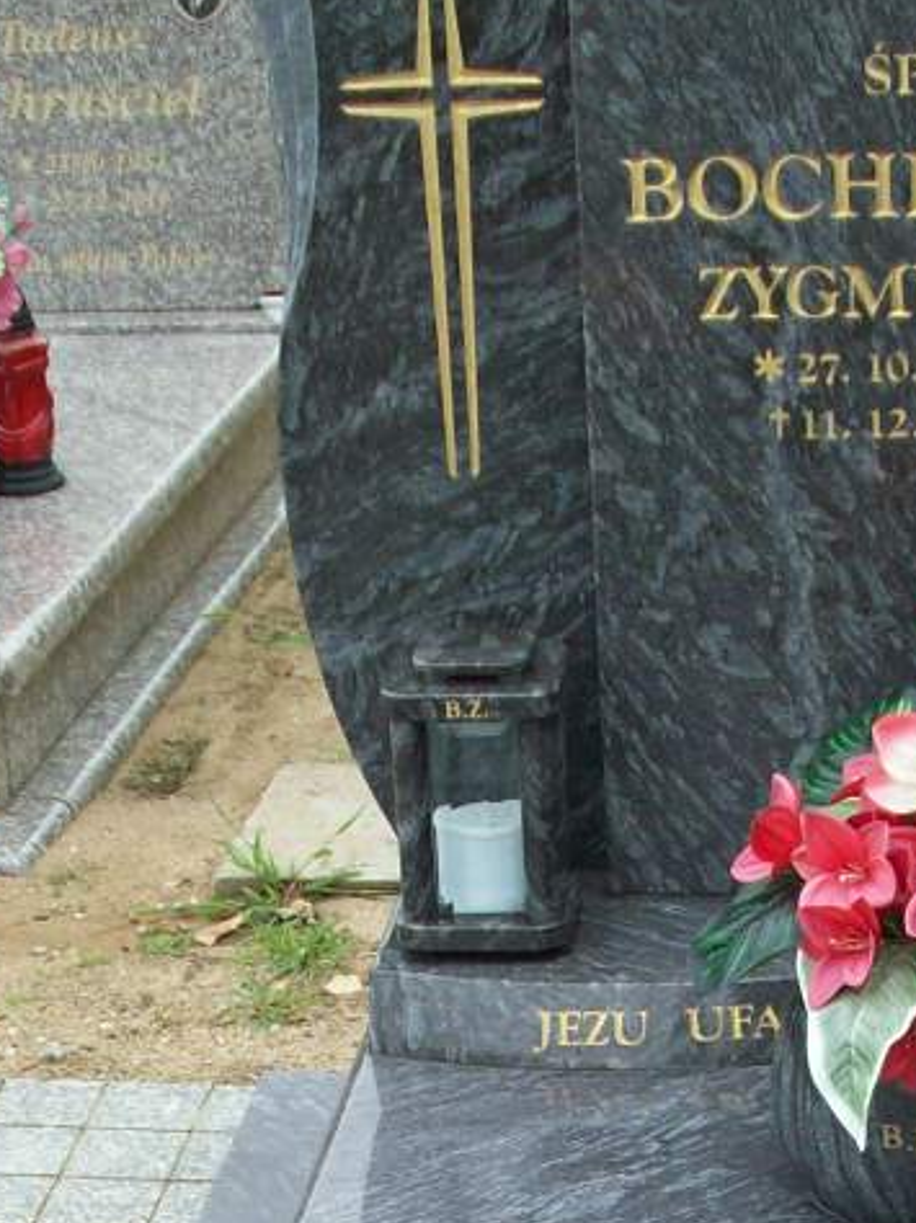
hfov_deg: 14.7
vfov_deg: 18.6
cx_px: 666
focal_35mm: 100
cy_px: 1460
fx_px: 3531
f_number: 2.8
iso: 80
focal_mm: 6.2
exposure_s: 1/262
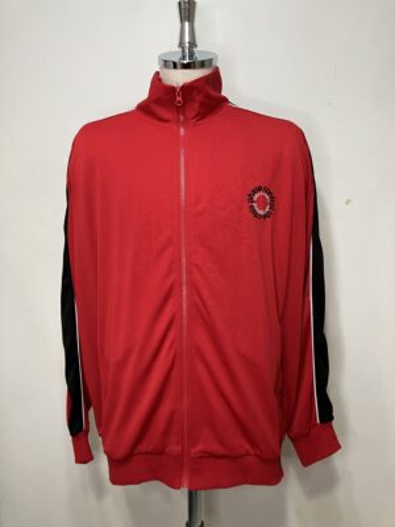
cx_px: 198
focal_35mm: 28
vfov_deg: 63.4
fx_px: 426
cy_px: 264
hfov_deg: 49.7
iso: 100
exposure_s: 1/50
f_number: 1.8
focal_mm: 3.99
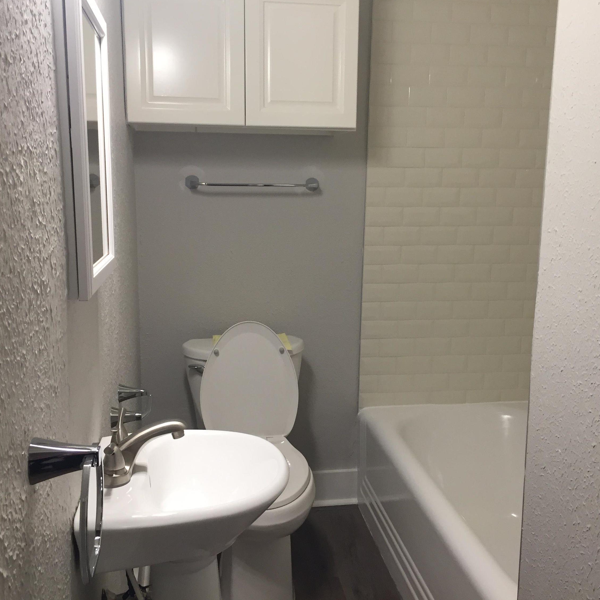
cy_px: 296
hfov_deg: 47.2
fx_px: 686
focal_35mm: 35
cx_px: 302
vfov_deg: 47.2
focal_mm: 4.15
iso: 32
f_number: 2.2
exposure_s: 1/30
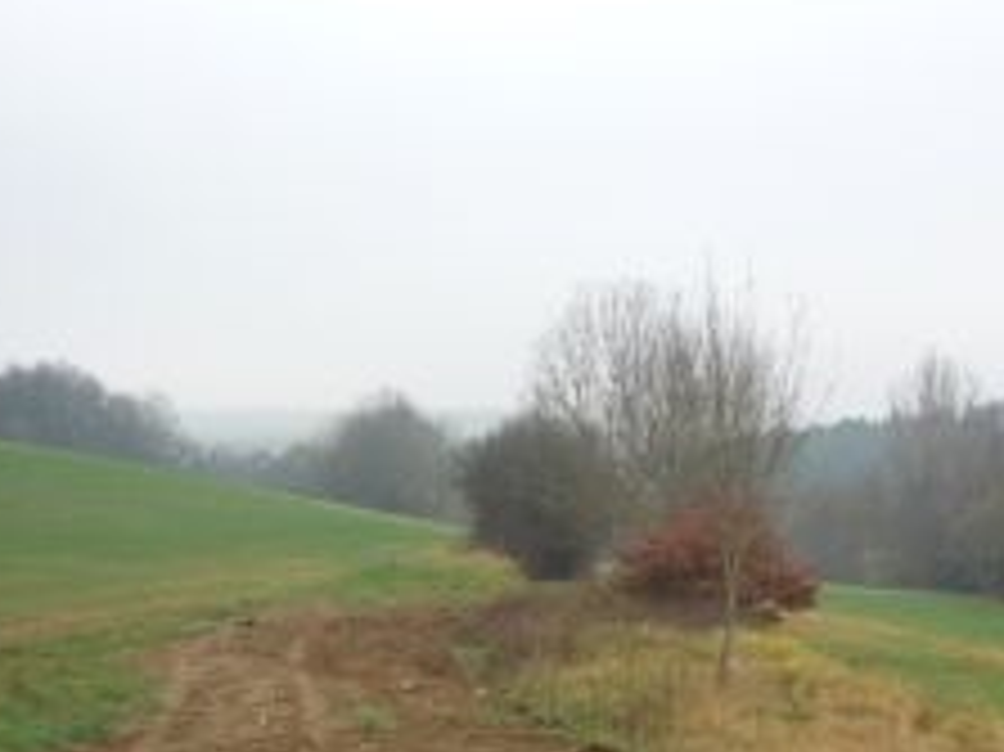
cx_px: 648
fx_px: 2000
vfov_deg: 21.0
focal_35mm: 69
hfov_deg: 28.0
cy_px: 599
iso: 200
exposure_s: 1/200
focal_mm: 5.2
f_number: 3.5
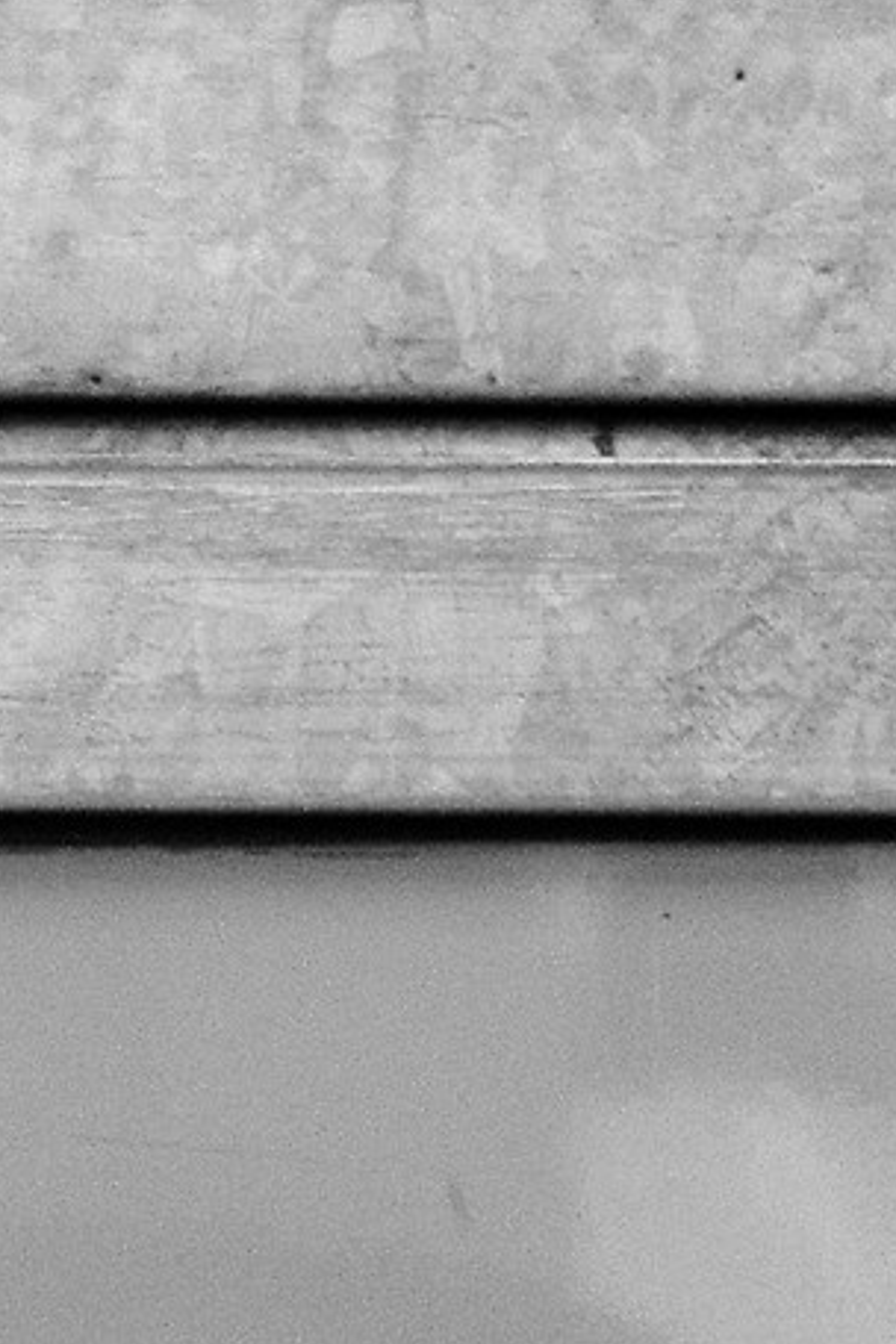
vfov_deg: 9.1
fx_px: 8063
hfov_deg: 6.2
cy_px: 2502
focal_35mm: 216
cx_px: -958
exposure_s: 1/250
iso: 2500
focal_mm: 27
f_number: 6.4
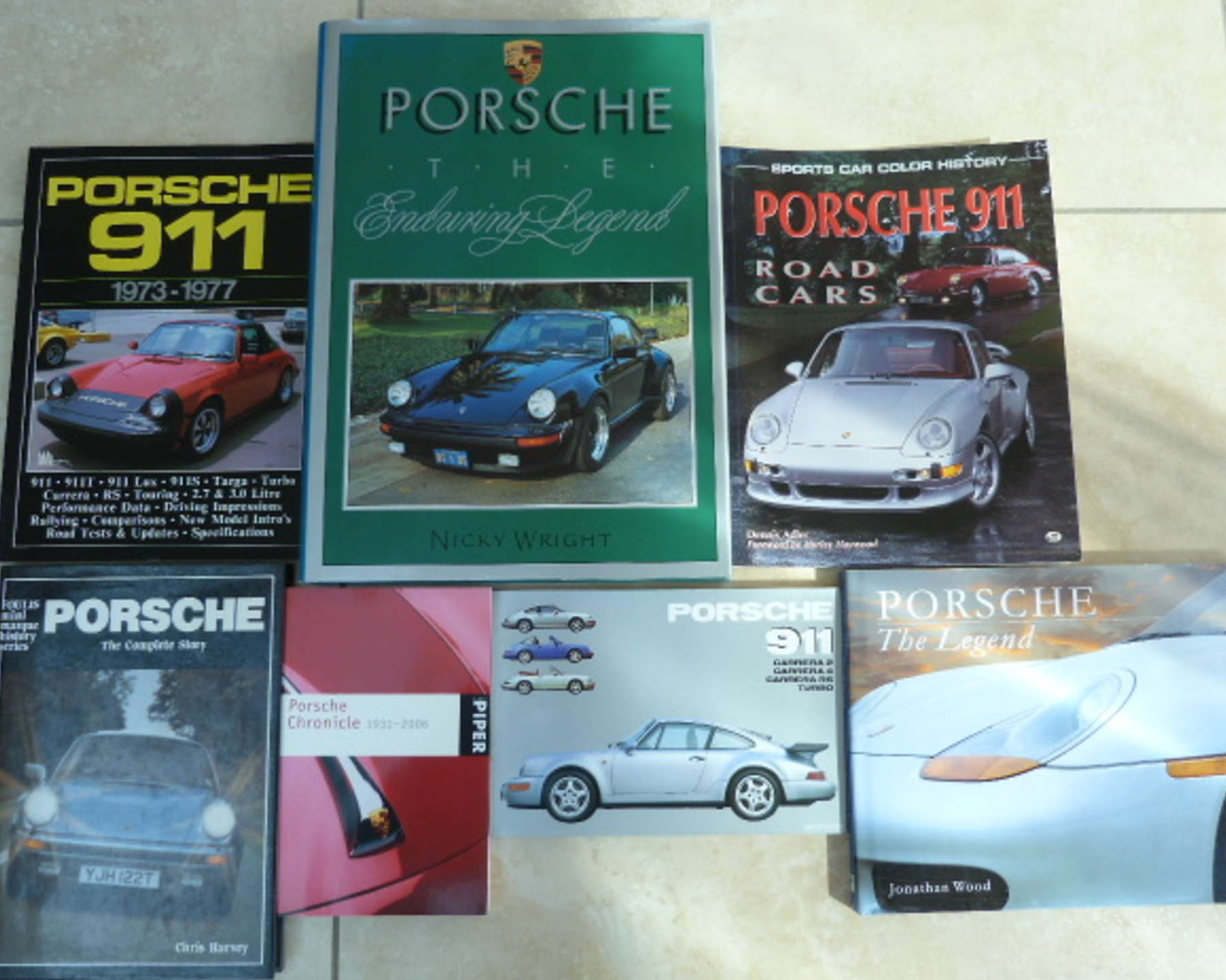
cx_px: 636
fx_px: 980
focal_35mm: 27
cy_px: 504
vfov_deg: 53.2
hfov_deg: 64.1
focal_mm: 4.5
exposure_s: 1/100
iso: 80
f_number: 3.2
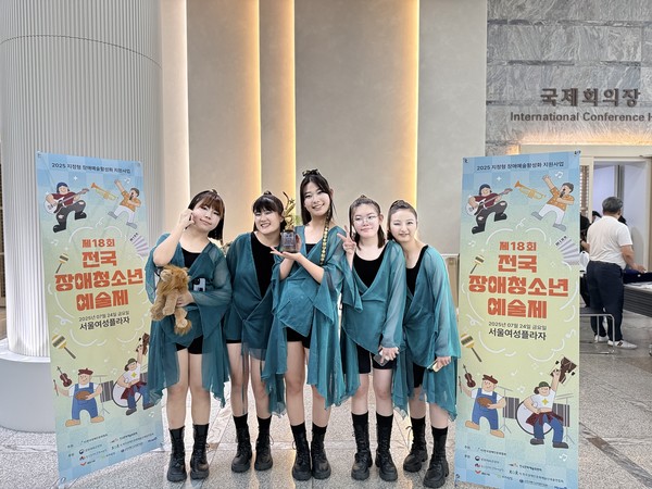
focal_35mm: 24
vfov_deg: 56.8
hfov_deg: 71.6
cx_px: 326
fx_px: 452
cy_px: 244
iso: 320
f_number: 1.78
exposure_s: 1/120
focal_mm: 6.76
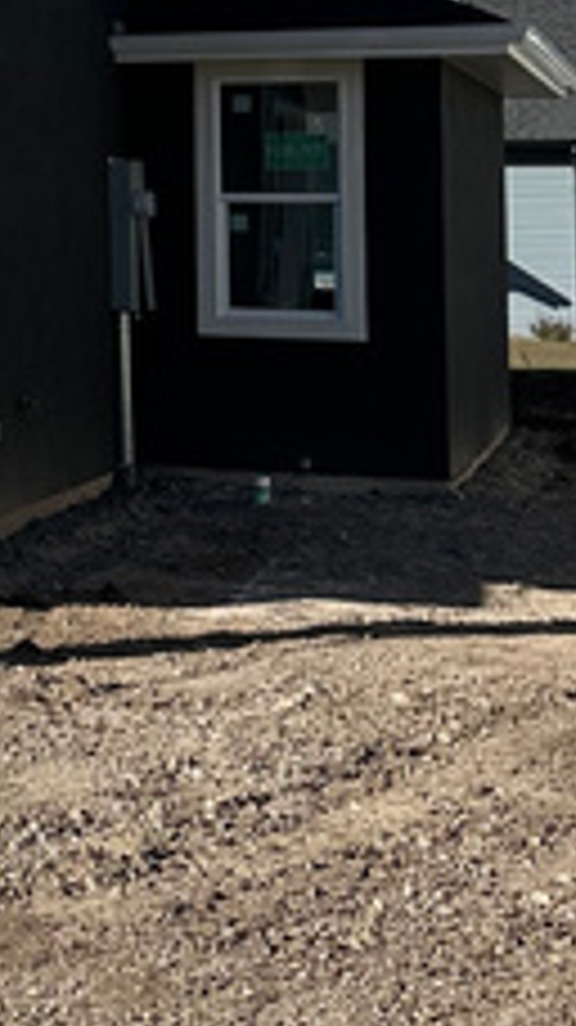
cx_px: -698
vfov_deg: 23.5
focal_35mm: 88
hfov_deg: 11.8
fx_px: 2393
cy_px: 76
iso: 80
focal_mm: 6.86
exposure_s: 1/6623
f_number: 1.78
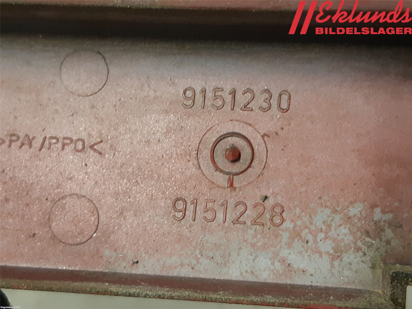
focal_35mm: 26
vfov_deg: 53.1
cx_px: 206
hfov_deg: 67.3
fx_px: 309
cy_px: 154
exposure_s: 1/50
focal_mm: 3.93
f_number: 1.7
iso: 200
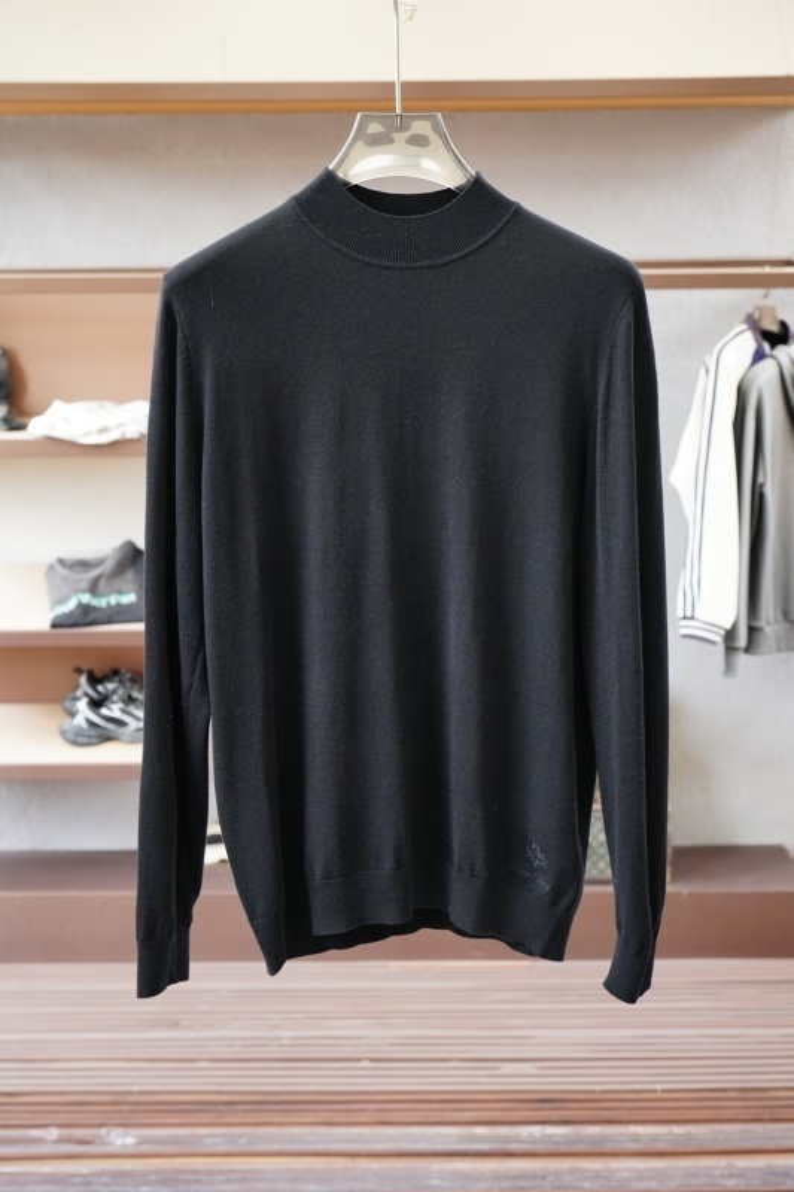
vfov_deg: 46.4
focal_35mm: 42
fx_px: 1390
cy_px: 596
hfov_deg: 31.9
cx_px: 397
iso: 400
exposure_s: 1/125
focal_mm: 28
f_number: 4
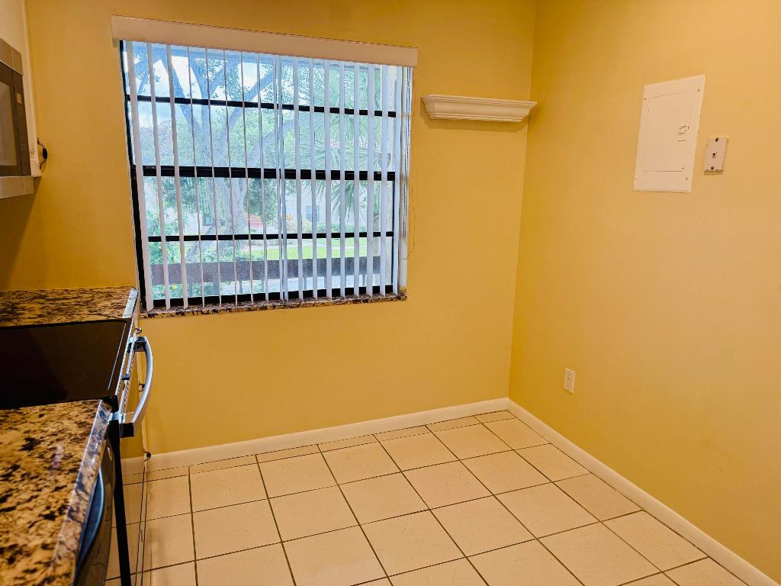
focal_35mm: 24
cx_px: 390
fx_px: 541
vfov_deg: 56.8
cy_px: 293
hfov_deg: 71.6
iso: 125
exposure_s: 1/237
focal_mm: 6.76
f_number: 1.78
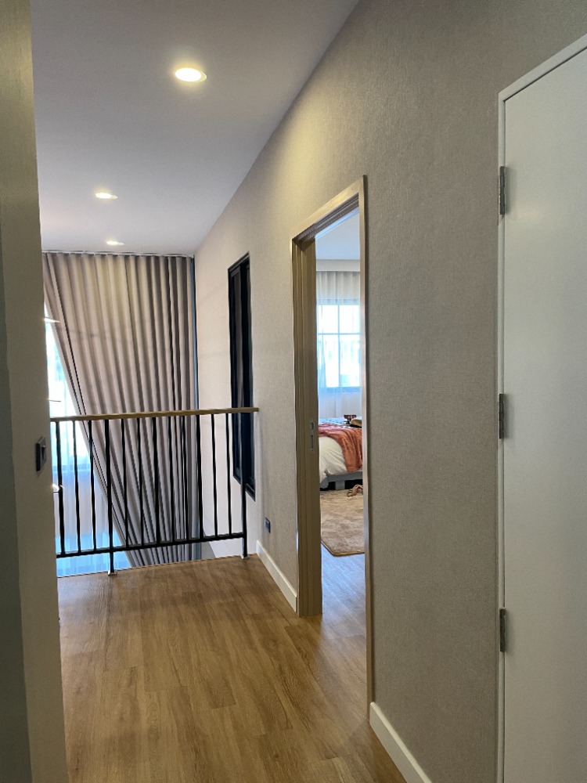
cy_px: 392
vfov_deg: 67.3
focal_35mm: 26
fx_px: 588
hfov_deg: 53.1
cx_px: 294
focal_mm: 4.2
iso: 100
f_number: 1.6
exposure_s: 1/50
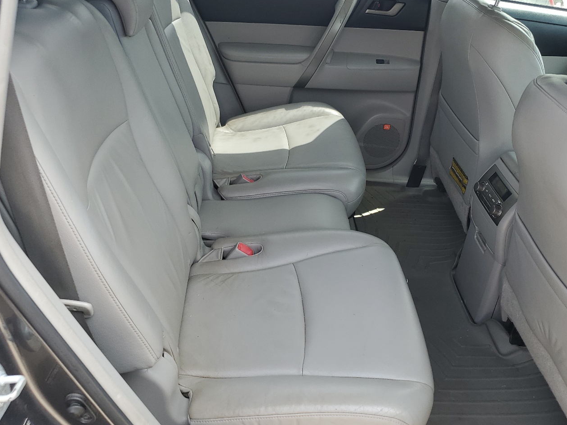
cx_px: 303
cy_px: 213
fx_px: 540
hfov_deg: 55.3
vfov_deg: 42.9
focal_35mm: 33
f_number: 1.5
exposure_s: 1/345
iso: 50
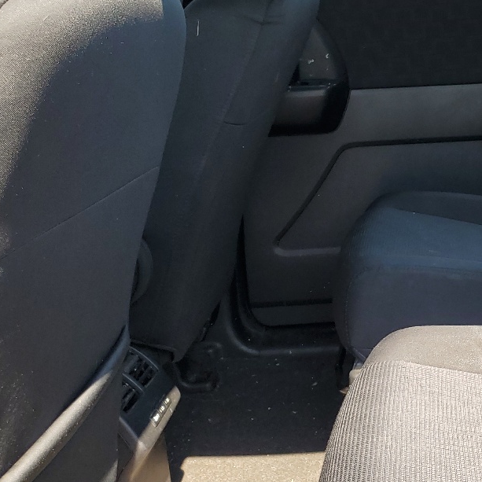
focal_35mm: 60
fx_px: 945
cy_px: 181
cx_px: 512
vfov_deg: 28.5
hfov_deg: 26.6
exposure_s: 1/435
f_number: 1.5
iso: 50
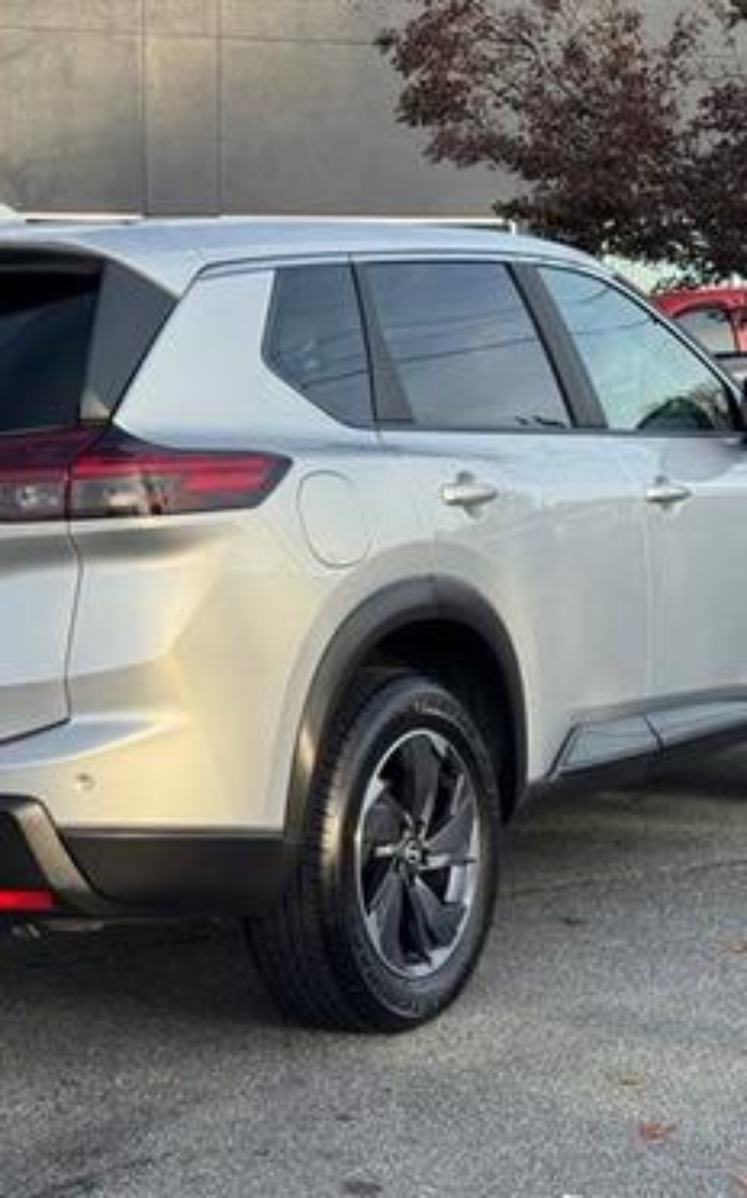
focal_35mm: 69
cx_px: 219
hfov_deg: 18.8
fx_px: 2251
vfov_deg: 29.8
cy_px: 599
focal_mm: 6.76
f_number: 1.78
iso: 64
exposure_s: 1/1193
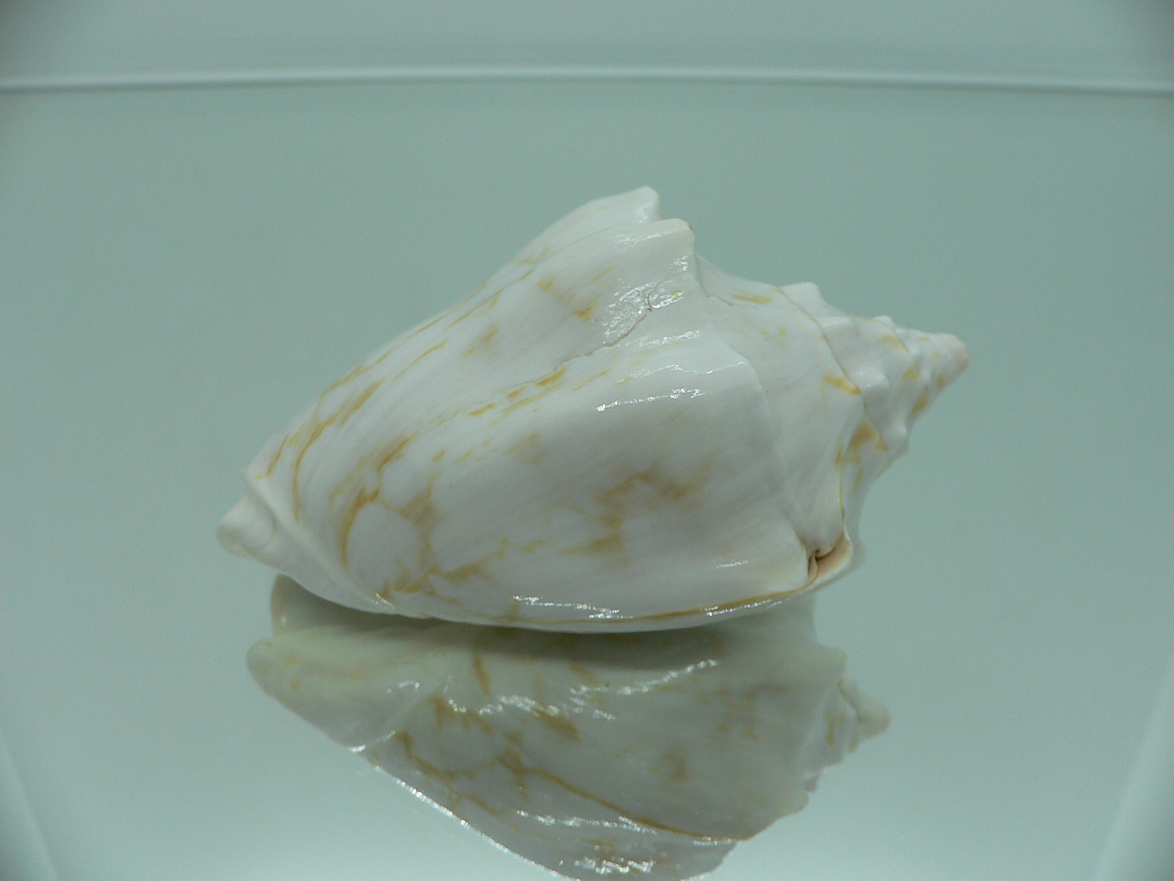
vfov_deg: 40.7
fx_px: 1187
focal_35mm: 35
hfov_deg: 52.6
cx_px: 587
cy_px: 440
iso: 80
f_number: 2.8
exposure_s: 1/60
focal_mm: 4.6
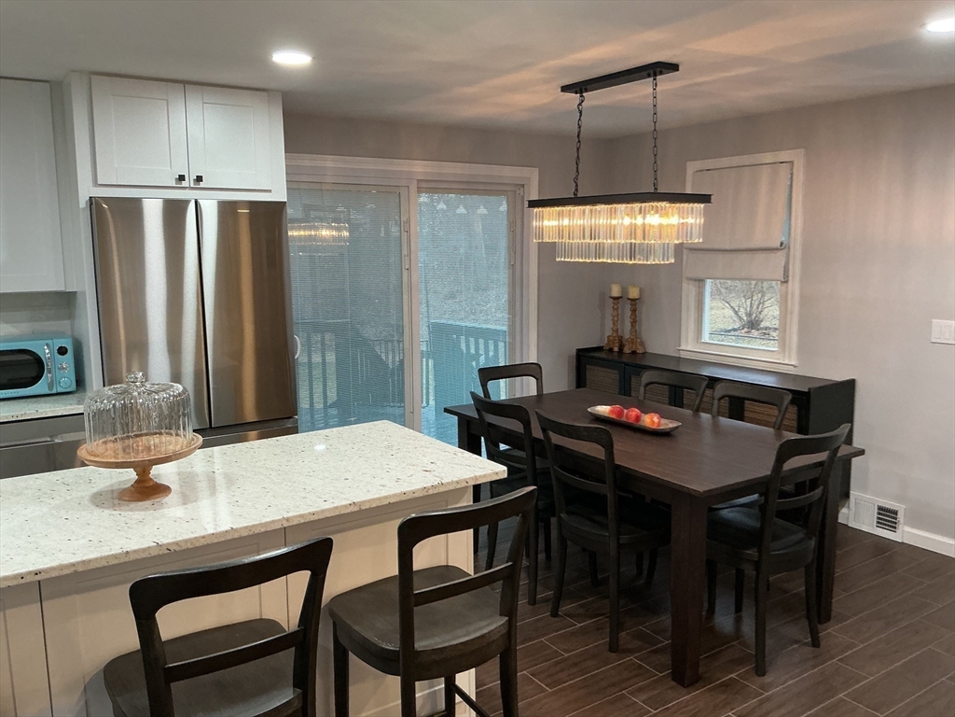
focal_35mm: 29
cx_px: 478
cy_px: 358
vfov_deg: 48.2
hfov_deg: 61.7
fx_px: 800
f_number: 1.8
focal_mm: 3
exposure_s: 1/60
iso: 125
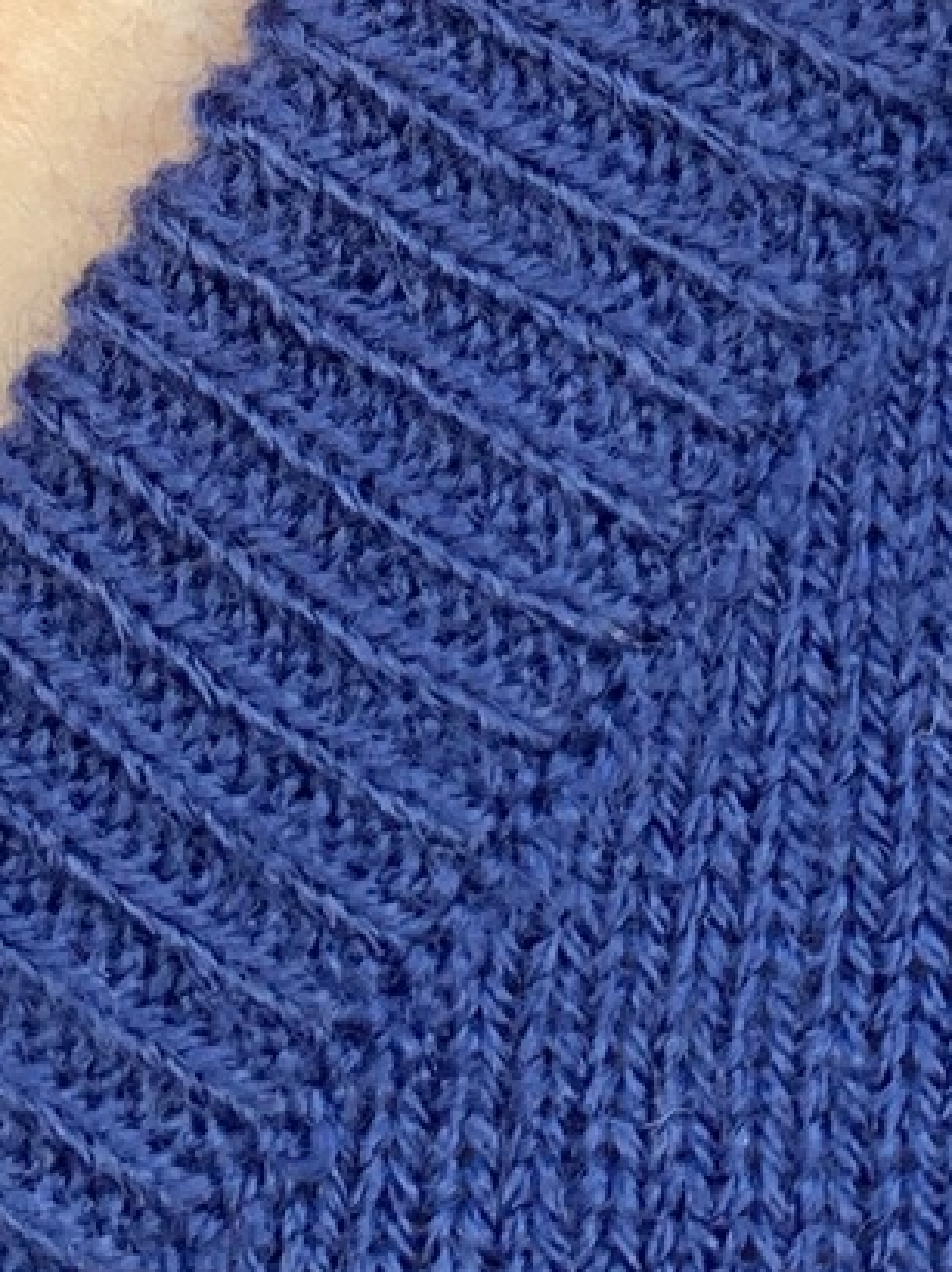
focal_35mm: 130
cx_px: -816
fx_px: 4772
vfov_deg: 13.7
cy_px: -928
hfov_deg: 10.6
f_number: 1.8
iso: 64
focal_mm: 4.25
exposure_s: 1/121
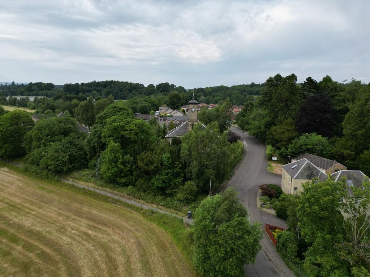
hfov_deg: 71.6
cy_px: 138
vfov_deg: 56.8
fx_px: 257
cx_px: 185
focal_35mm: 24
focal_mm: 6.72
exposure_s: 1/2000
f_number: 1.7
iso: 100
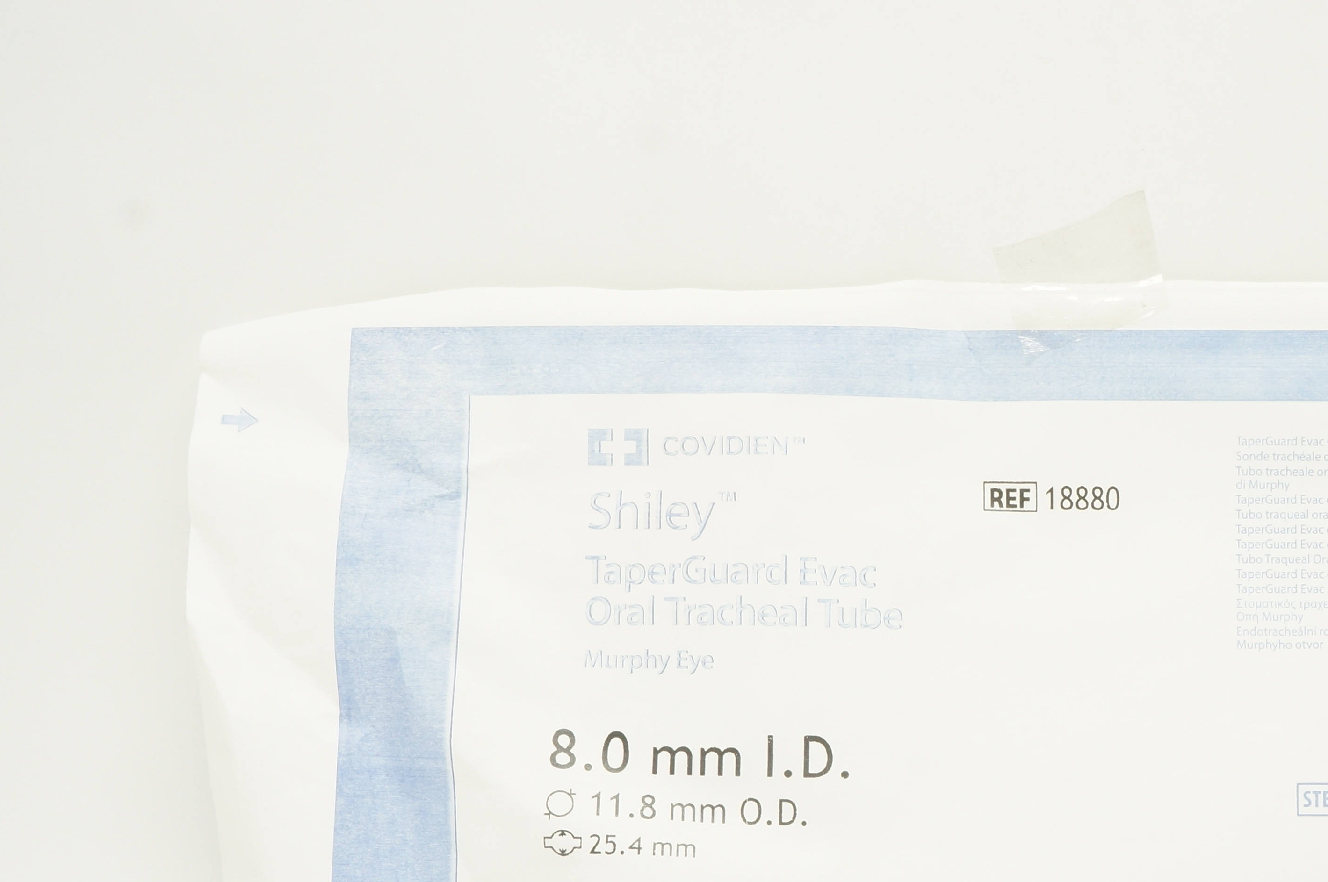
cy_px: 707
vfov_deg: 20.7
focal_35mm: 65
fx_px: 2390
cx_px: 1061
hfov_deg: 30.3
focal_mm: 25
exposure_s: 1/15
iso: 400
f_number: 11
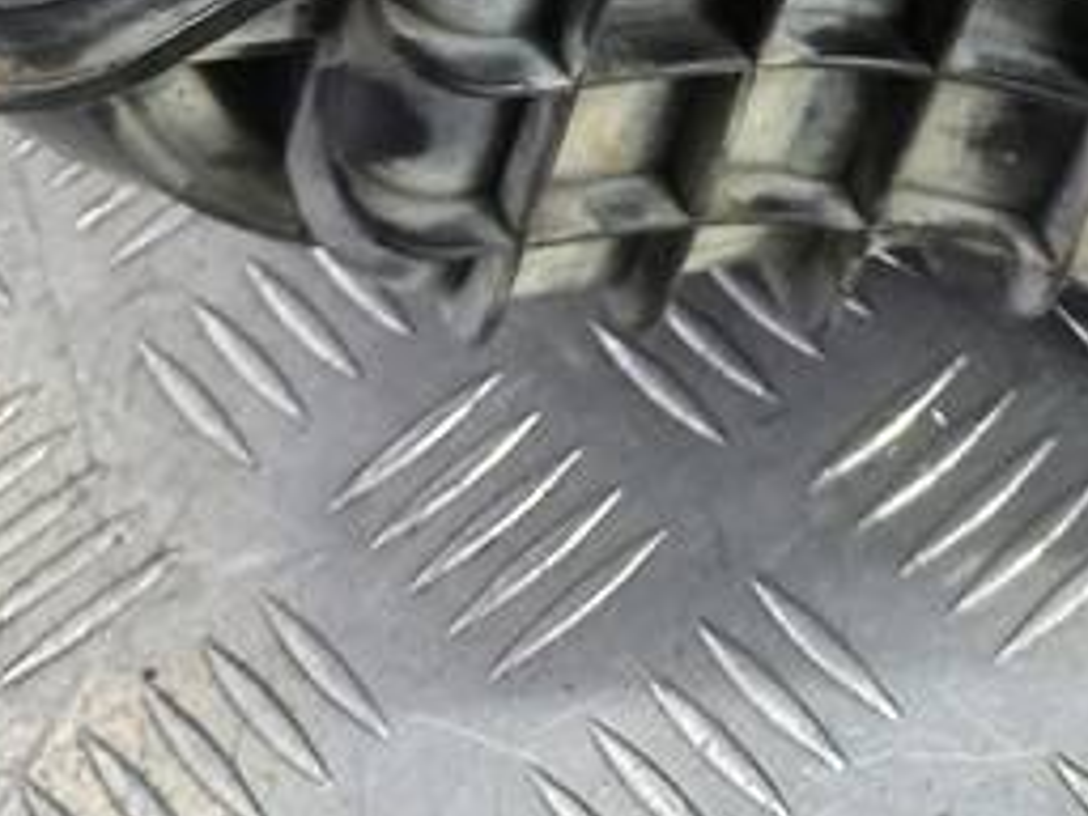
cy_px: -506
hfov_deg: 19.2
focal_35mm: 100
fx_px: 3143
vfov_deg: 13.7
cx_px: 1028
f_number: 1.8
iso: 125
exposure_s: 1/50
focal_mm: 4.6
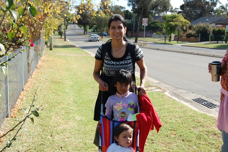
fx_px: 323
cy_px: 76
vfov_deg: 26.4
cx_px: 114
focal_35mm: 51
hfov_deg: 38.9
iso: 200
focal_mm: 34
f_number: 8
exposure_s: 1/250
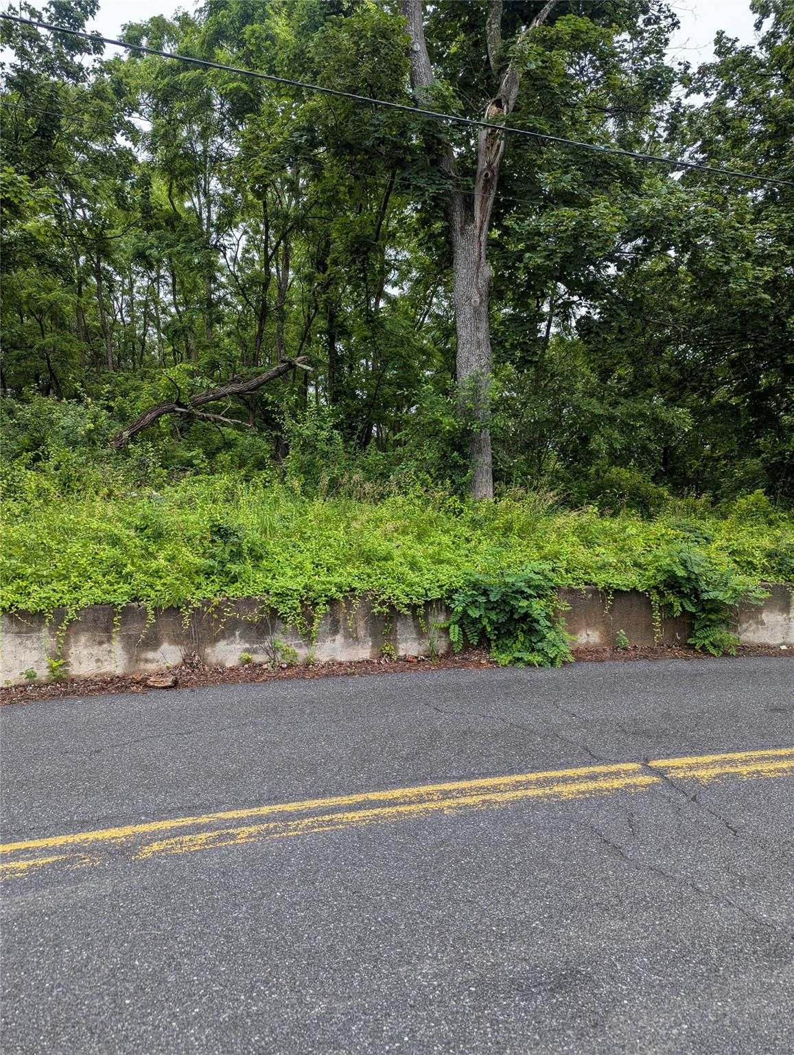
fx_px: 732
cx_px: 397
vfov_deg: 71.5
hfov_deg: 56.9
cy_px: 528
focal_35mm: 24
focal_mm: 6.81
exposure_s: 1/542
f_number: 1.85
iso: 41
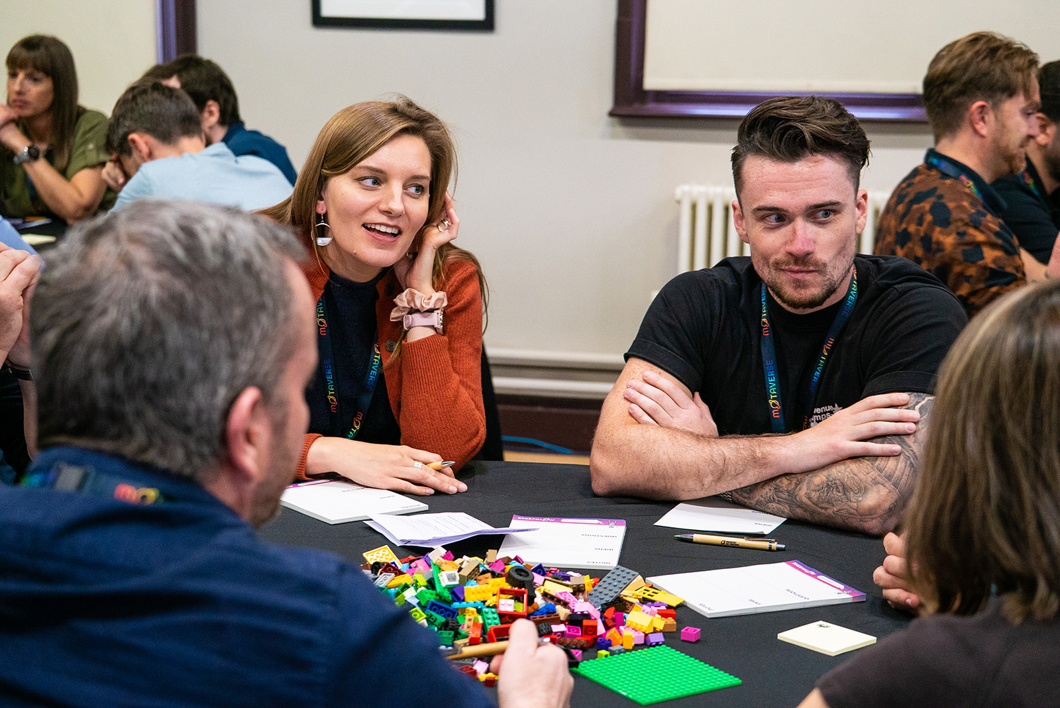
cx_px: 530
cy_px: 354
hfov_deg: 28.8
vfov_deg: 19.5
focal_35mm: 70
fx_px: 2062
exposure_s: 1/60
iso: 3200
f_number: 5.6
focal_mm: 70
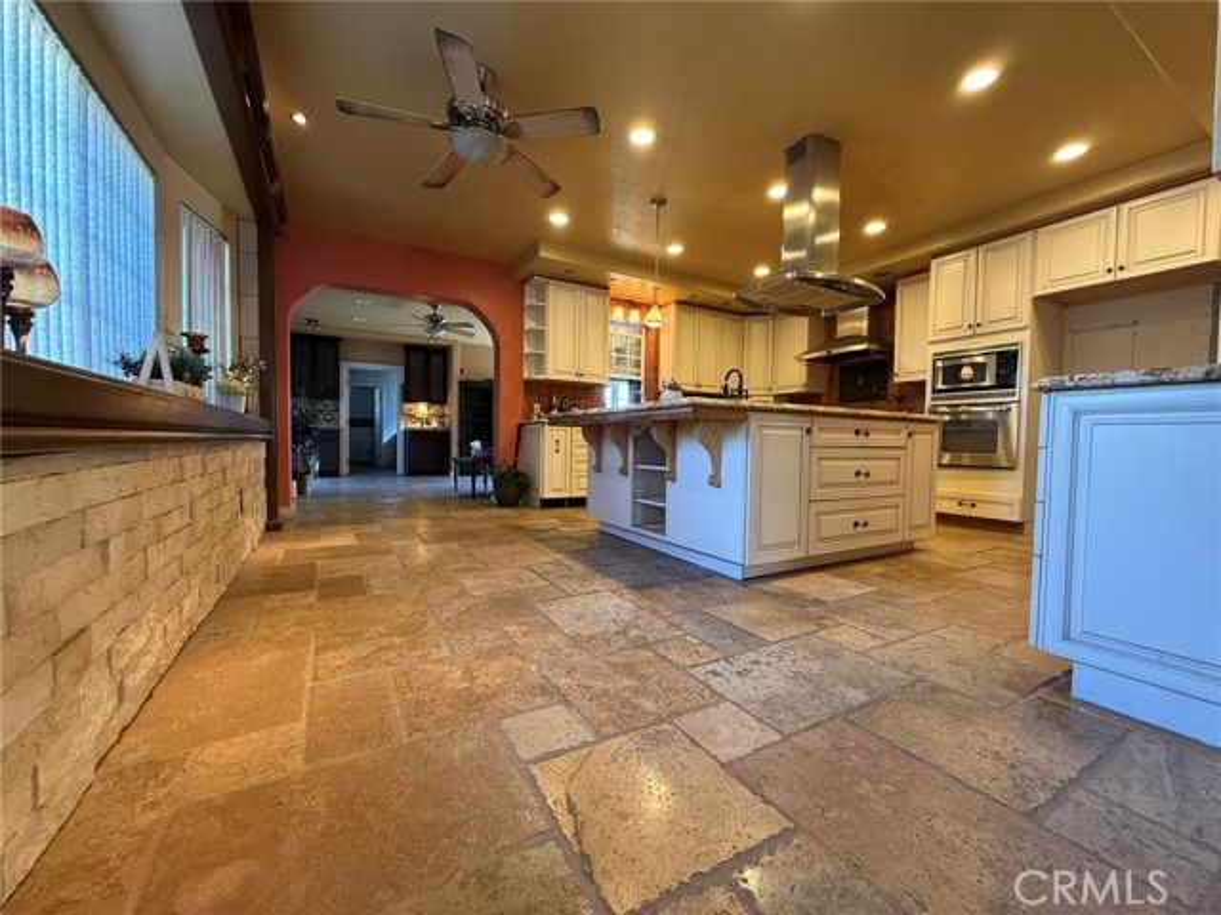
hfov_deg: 102.1
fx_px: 494
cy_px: 458
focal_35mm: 14
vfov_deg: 85.7
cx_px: 610
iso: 400
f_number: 2.2
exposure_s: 1/60
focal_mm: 2.22
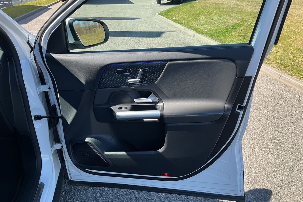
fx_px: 261
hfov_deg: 60.3
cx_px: 150
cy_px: 109
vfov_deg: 42.3
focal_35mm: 31
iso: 25
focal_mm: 3
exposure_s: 1/457
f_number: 1.8
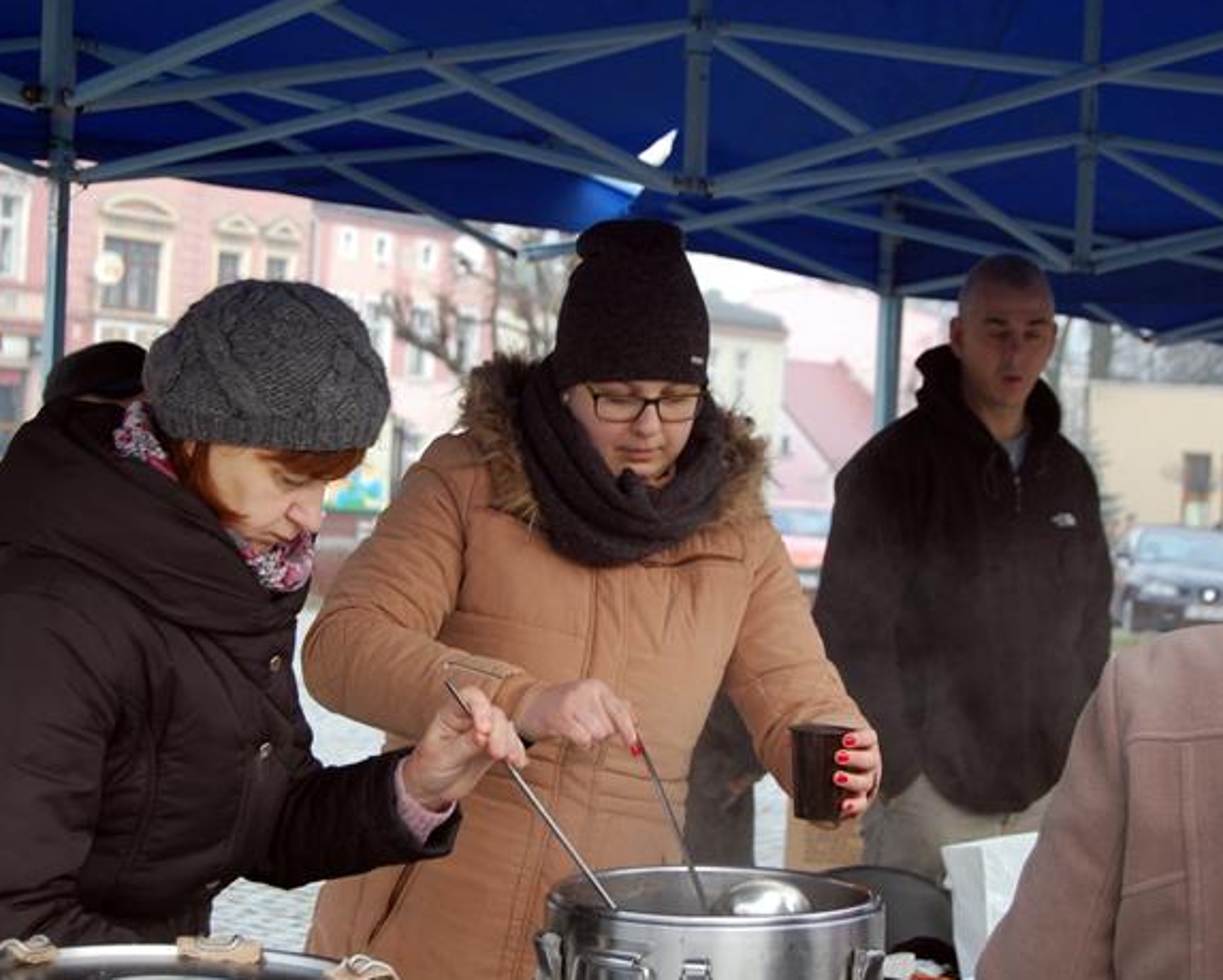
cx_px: 589
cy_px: 492
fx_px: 2861
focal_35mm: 79
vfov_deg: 19.4
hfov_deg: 24.1
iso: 400
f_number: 5.3
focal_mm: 46
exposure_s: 1/100
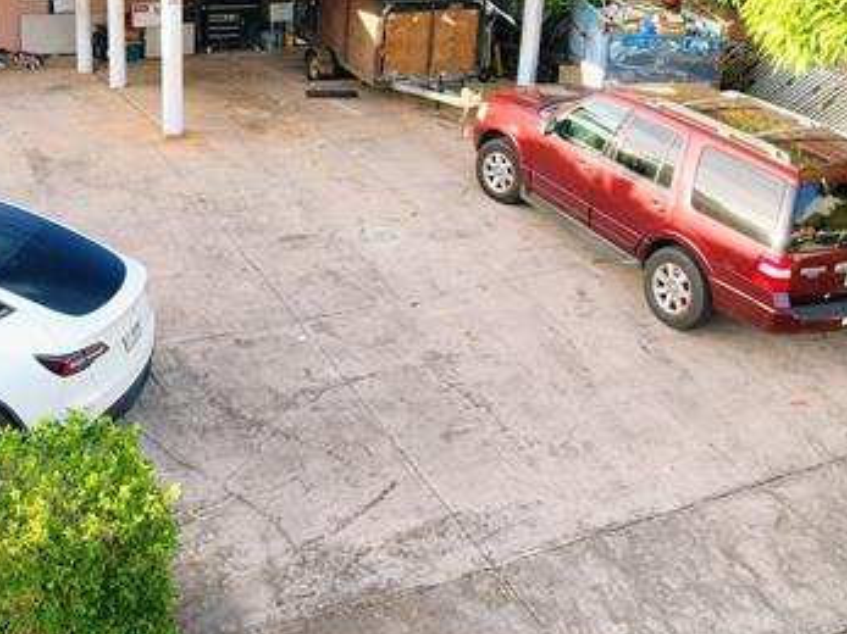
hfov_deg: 46.1
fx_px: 954
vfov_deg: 36.0
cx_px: 205
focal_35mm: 39
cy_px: 163
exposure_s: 1/400
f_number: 2.8
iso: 200
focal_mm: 8.38
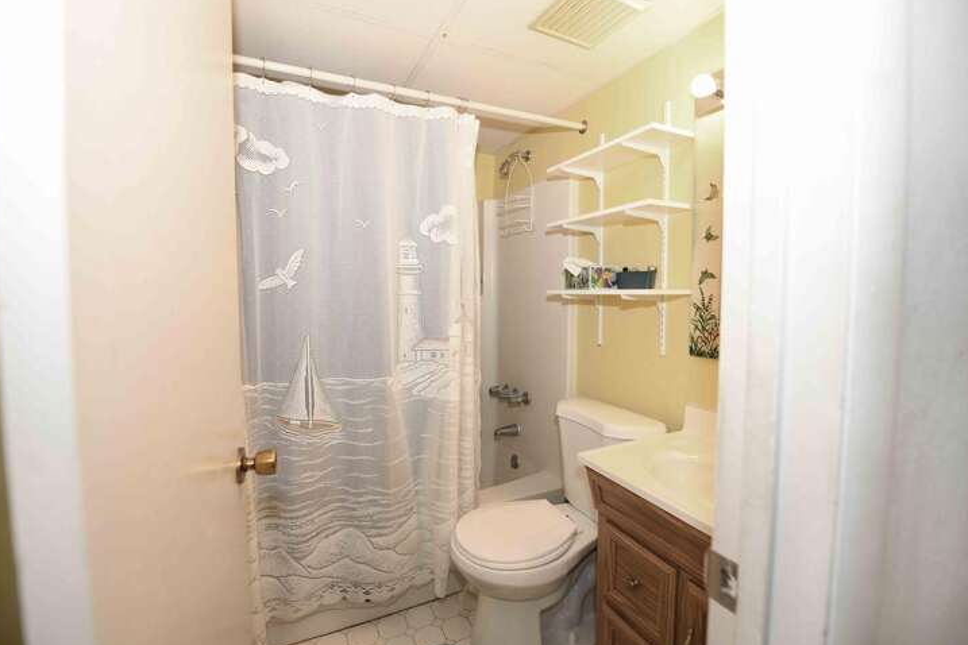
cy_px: 316
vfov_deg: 77.3
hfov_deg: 100.3
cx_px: 460
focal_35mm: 15
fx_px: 403
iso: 500
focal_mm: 14
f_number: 3.5
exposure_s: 1/250
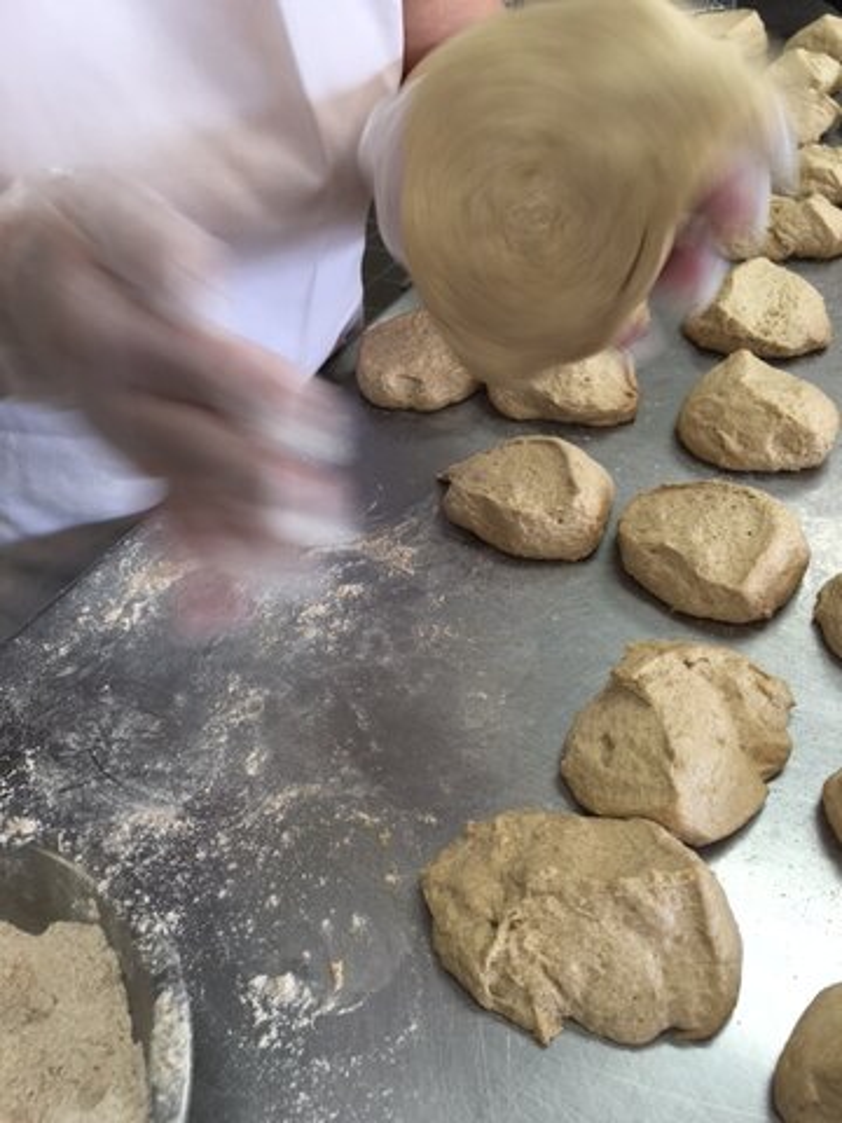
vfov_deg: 61.7
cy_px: 562
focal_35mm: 29
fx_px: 941
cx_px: 421
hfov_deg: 48.2
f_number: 2.2
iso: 25
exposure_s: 1/60
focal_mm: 4.15
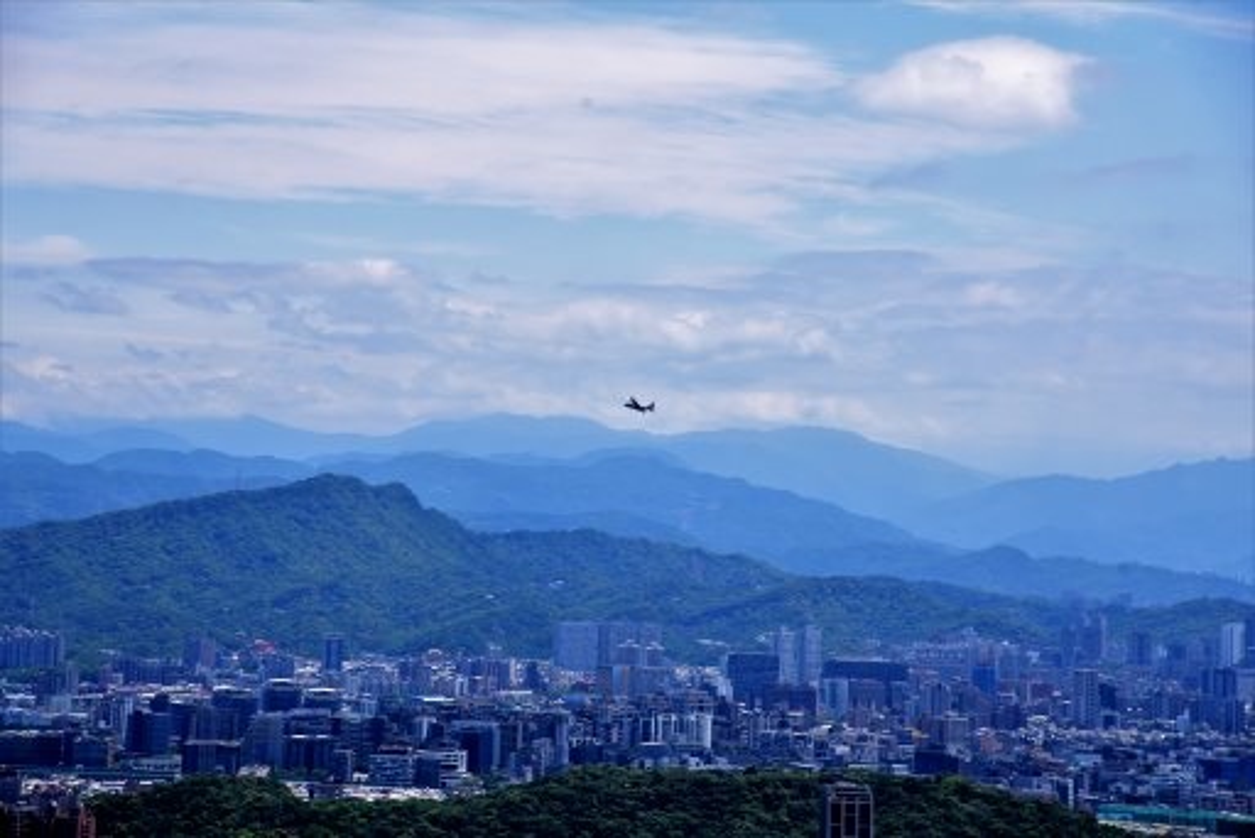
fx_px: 3662
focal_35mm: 105
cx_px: 628
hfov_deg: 19.4
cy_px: 419
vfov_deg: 13.1
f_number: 8
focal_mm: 105
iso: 100
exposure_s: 1/250
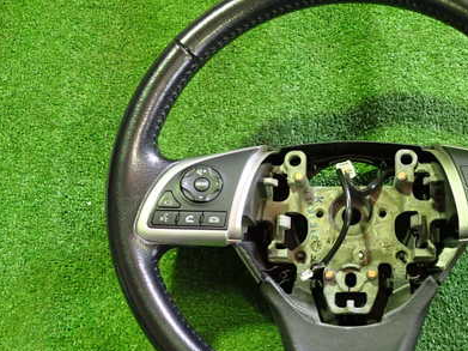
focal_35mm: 46
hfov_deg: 40.4
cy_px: 202
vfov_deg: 31.4
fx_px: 622
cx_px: 334
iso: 640
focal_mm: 5.4
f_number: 2.3
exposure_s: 1/30
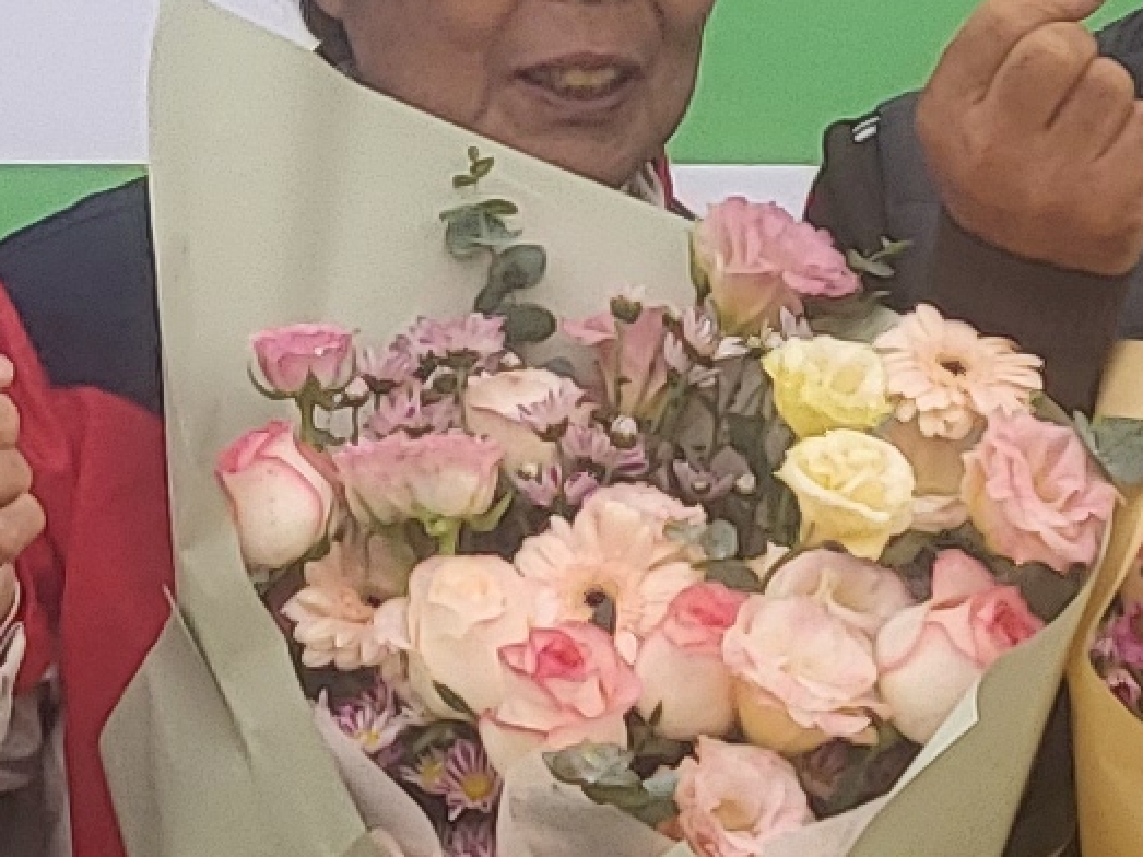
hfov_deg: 9.9
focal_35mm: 199
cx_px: 610
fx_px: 6569
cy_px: -411
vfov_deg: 7.3
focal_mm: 4.25
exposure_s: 1/294
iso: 50
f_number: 1.8
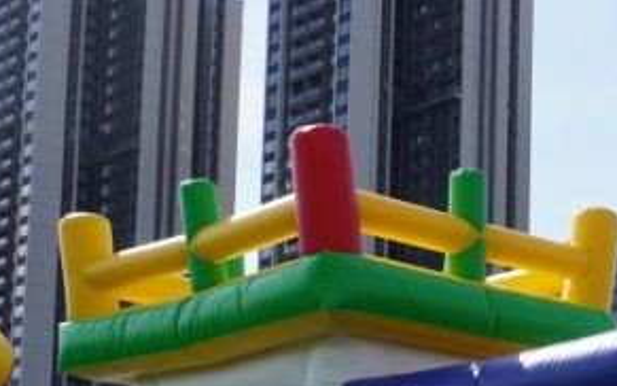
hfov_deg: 22.9
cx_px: 655
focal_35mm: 86
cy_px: 552
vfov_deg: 14.3
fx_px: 1446
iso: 100
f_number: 8
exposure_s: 1/250
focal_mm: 16
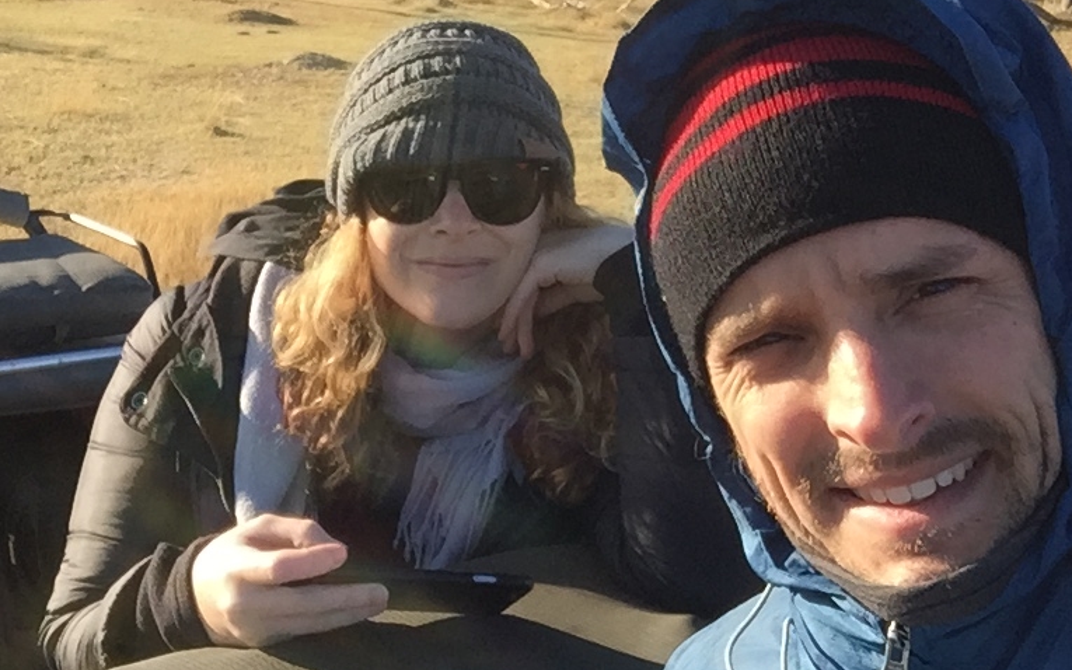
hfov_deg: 36.8
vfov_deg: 23.5
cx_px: 471
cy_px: 307
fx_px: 1607
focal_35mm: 55
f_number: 2.2
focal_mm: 2.65
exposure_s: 1/529
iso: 32
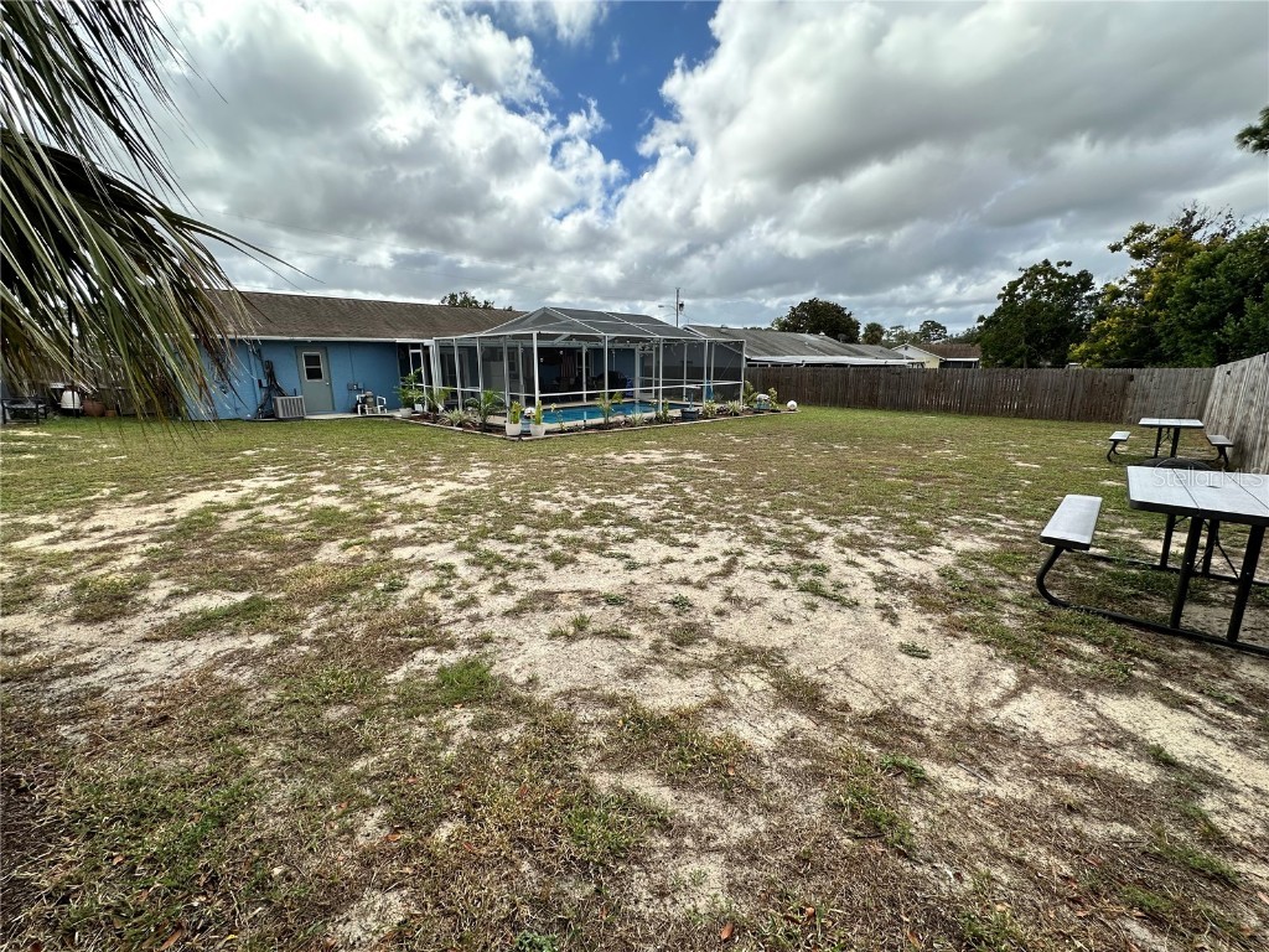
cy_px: 476
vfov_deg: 85.7
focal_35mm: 14
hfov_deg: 102.1
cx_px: 634
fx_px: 513
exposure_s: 1/988
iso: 40
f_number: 2.2
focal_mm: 2.22
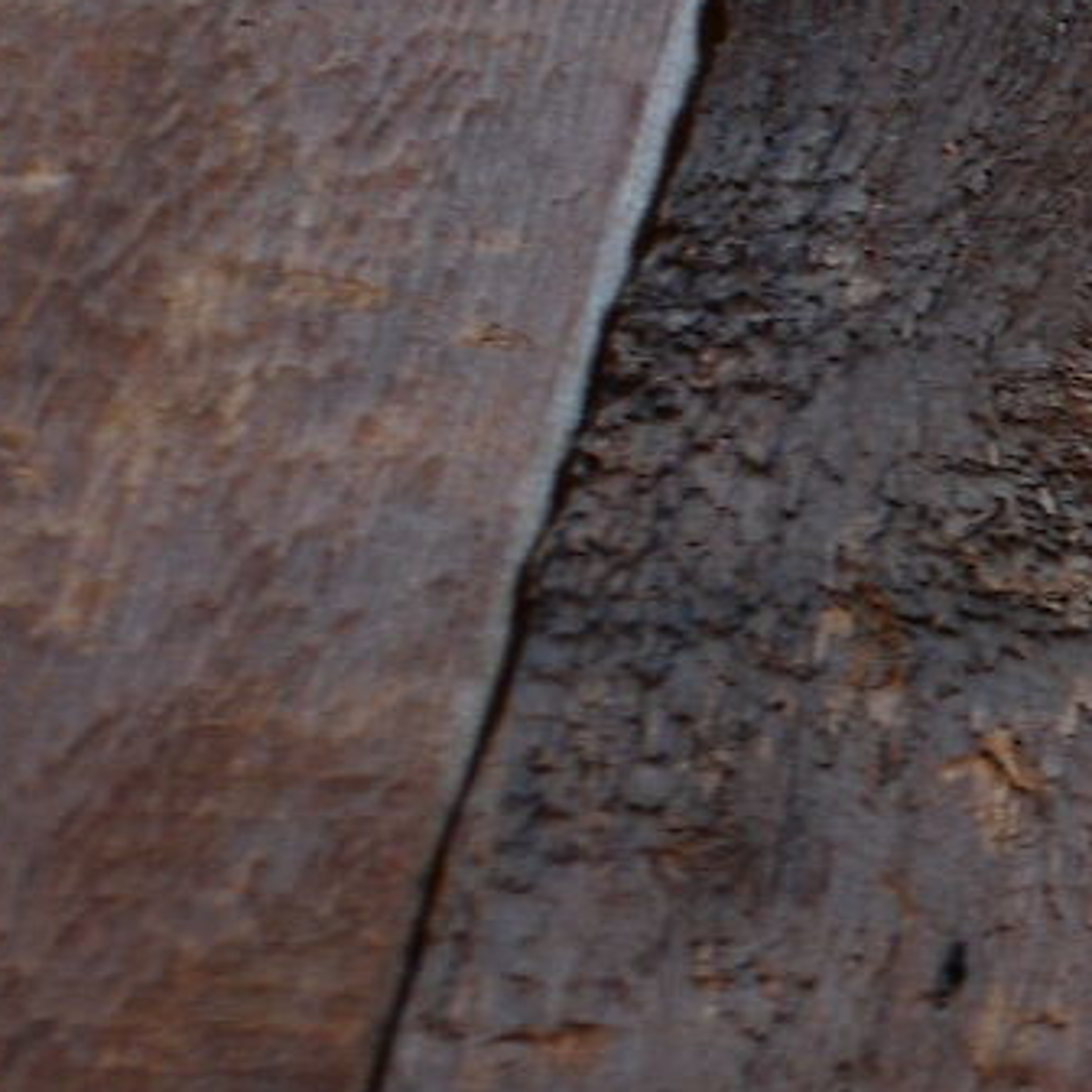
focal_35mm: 97
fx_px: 3462
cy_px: 998
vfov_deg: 17.6
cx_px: 3750
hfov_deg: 9.8
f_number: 2.8
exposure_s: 1/15
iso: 400
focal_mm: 16
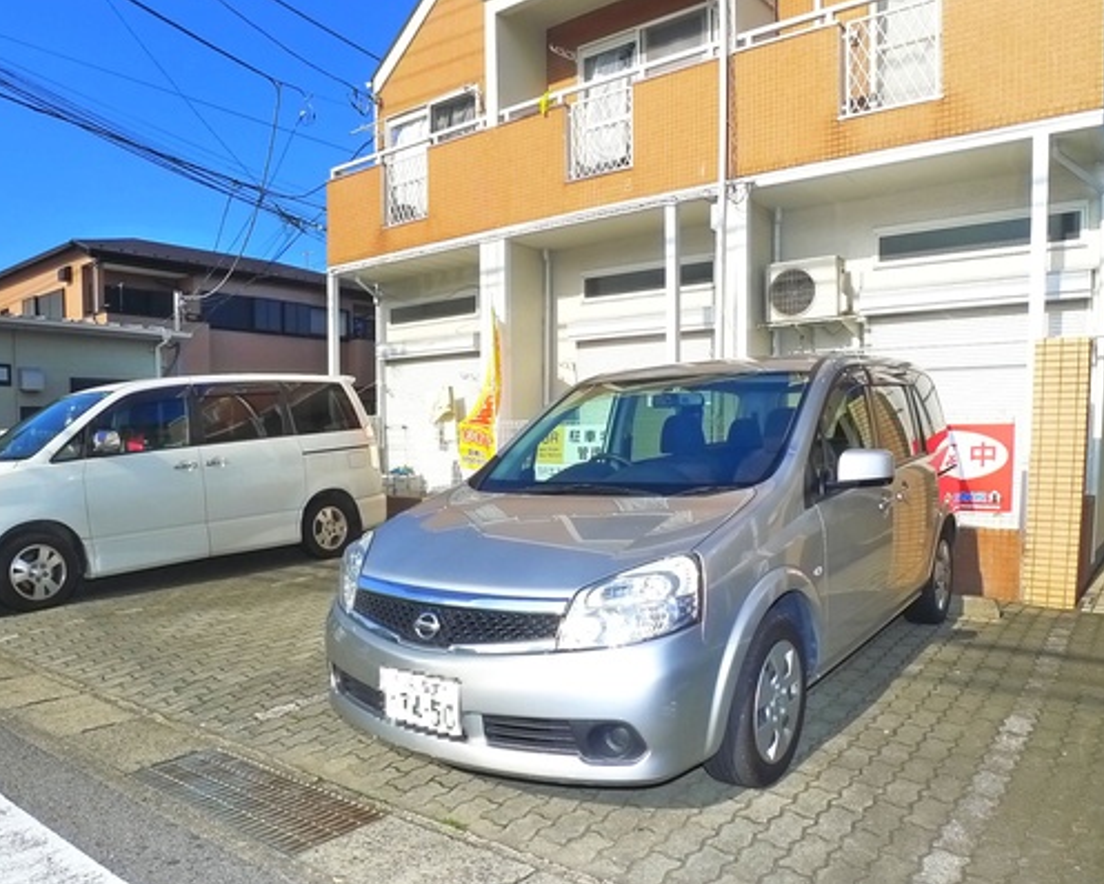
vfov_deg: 44.3
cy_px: 536
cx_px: 486
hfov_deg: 54.1
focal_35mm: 33
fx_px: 1079
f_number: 4
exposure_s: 1/800
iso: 400
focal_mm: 5.1
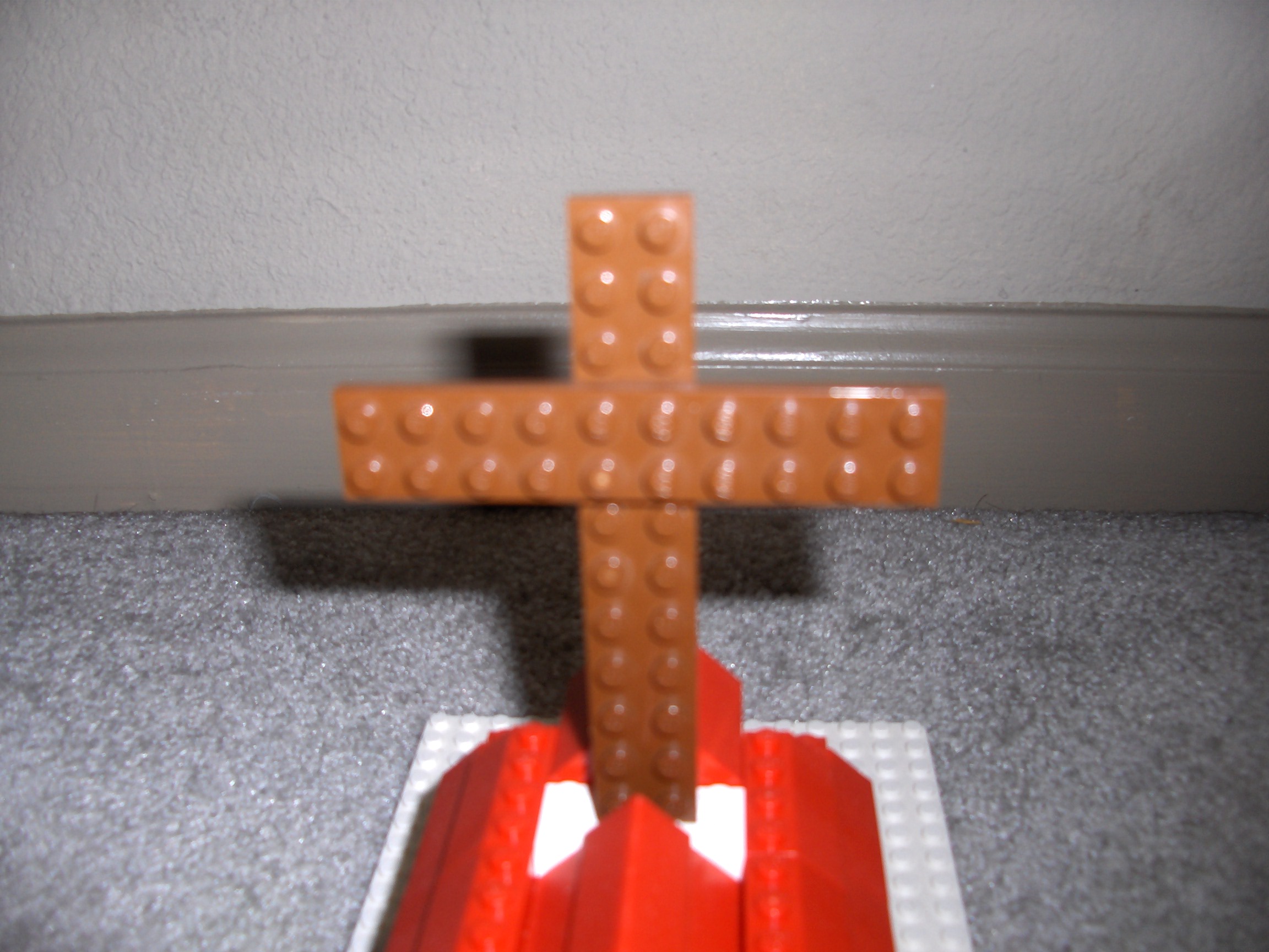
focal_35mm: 35
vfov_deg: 40.7
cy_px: 476
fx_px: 1283
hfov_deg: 52.6
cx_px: 634
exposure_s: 1/60
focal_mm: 5.8
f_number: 2.6
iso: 100
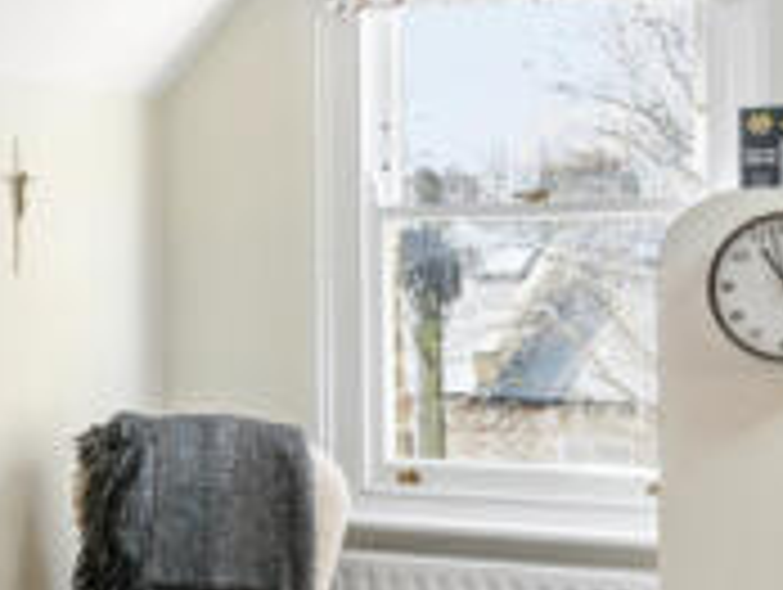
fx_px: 1789
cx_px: -18
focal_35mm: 79
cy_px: 300
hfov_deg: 23.5
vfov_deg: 18.7
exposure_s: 1/3
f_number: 16
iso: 200
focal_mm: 14
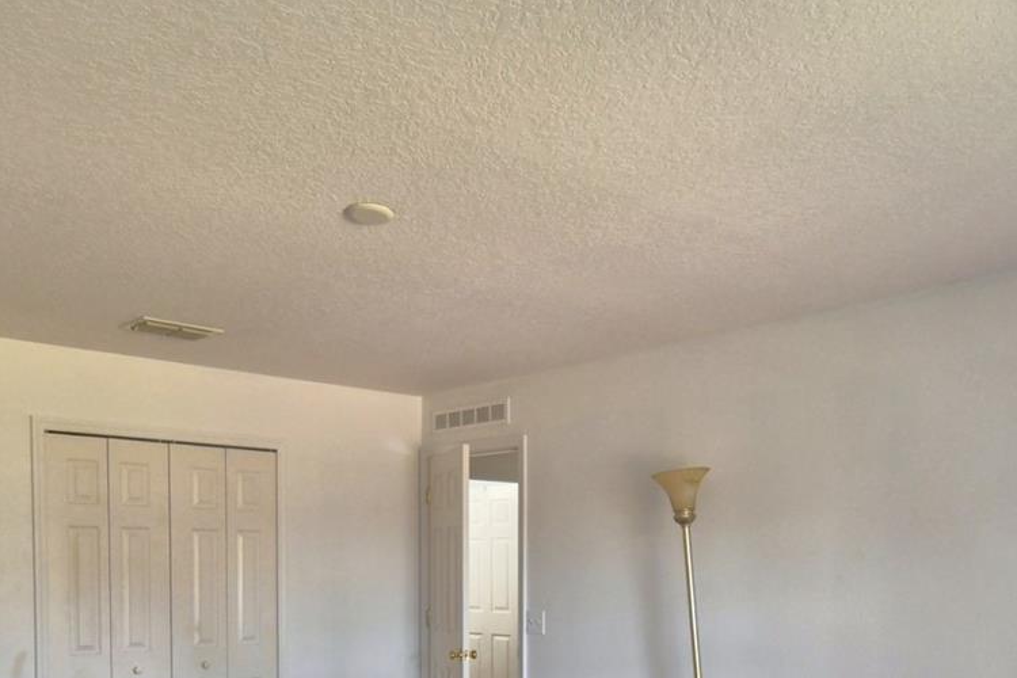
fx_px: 904
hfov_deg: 58.7
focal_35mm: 32
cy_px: 609
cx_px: 498
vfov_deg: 38.3
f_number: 4.5
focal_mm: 10
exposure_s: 1/40
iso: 400
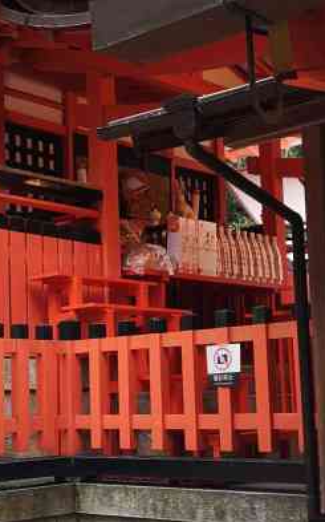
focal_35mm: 68
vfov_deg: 30.2
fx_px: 965
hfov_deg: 19.0
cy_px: 278
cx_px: 94
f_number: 1.8
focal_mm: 3.95
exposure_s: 1/100
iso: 160
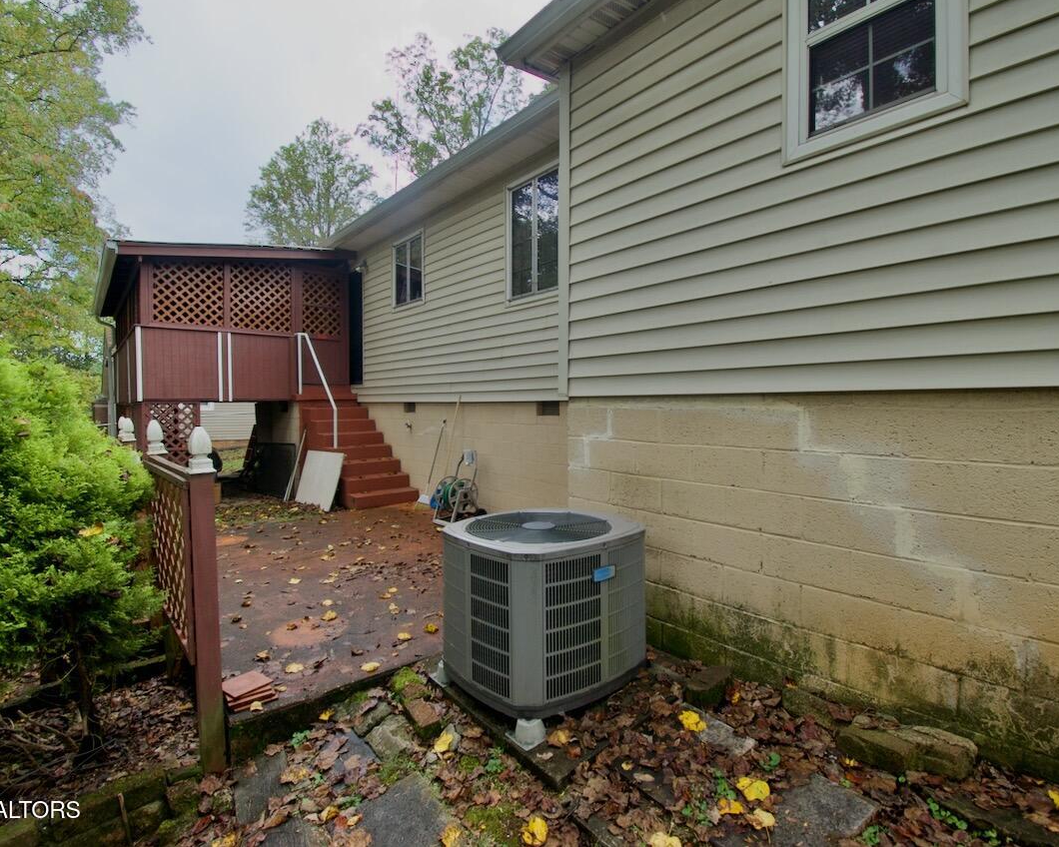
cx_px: 542
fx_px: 533
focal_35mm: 17
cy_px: 422
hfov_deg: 89.6
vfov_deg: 77.0
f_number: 8
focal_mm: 10
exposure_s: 1/250
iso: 400
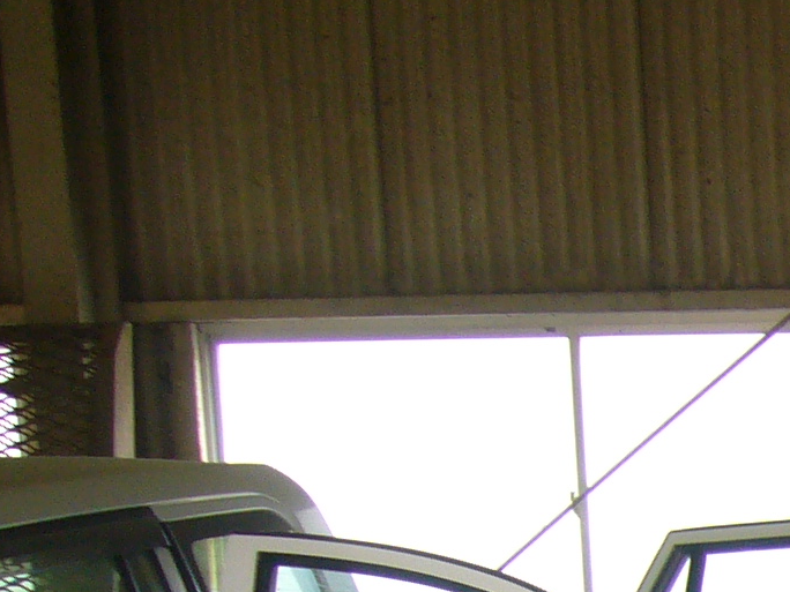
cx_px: 1556
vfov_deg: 9.6
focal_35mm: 144
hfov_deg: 12.2
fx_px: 3286
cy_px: 1159
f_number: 2.8
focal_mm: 5.8
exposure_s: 1/40
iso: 100
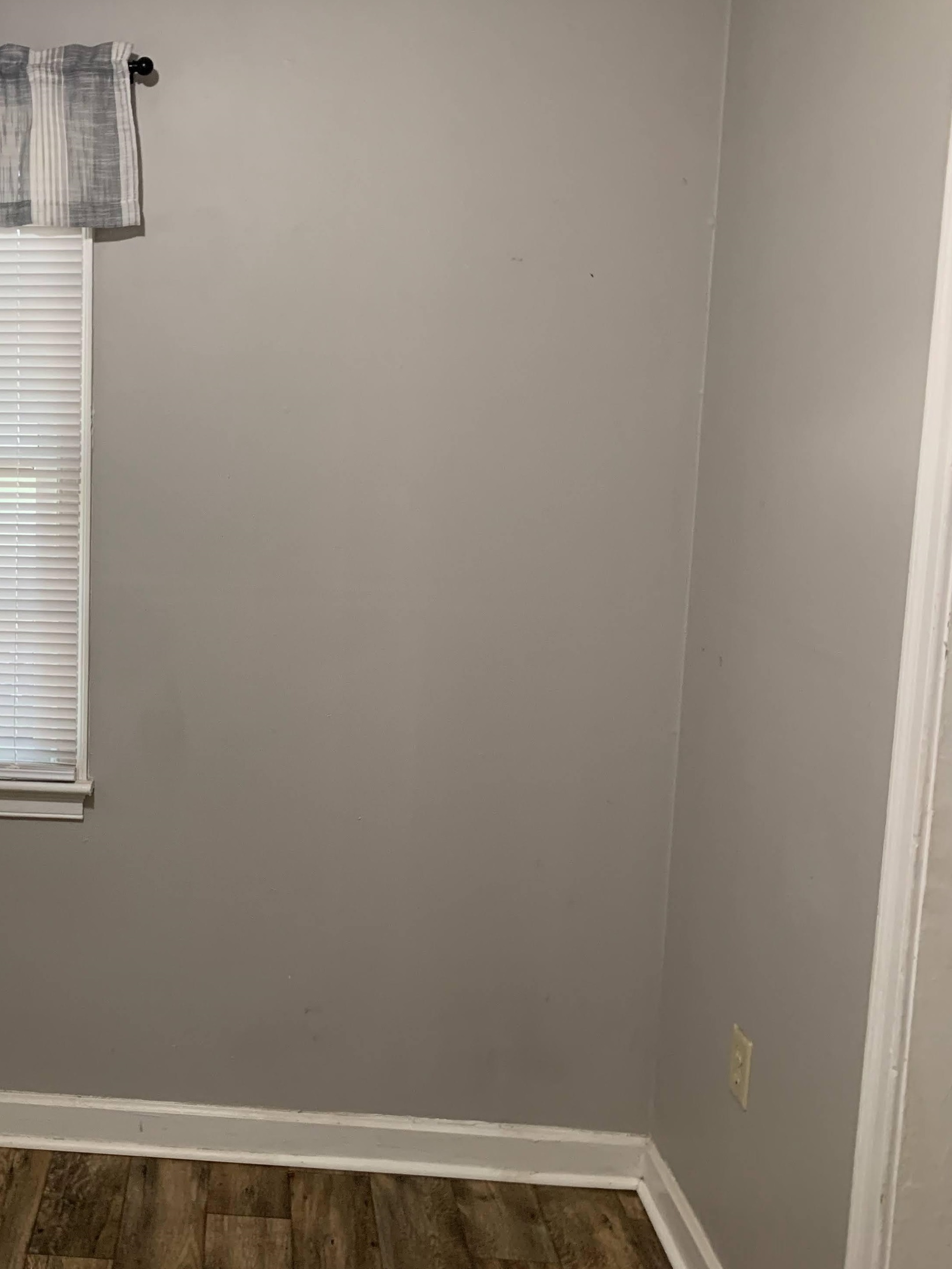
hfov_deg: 37.0
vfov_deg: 51.3
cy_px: 616
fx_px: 1320
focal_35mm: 36
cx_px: 88
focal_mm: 4.25
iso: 200
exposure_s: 1/60
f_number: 1.8
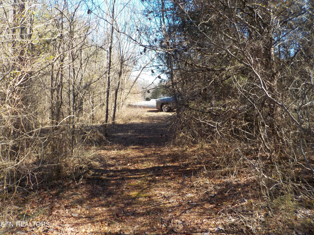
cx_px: 157
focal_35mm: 30
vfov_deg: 46.8
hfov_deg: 60.0
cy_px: 118
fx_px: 272
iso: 125
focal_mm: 4.1
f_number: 3.3
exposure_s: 1/250
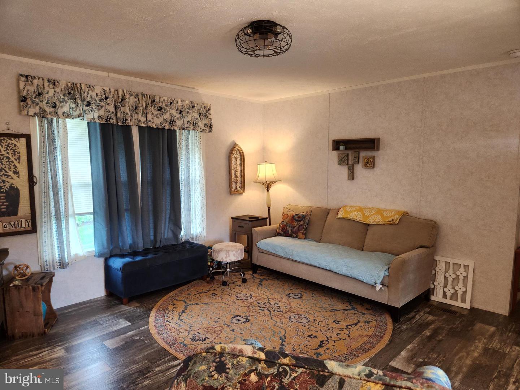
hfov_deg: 73.9
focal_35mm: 23
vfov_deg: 58.9
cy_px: 195
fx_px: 346
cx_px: 260
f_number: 1.8
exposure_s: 1/60
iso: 200
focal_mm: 5.4
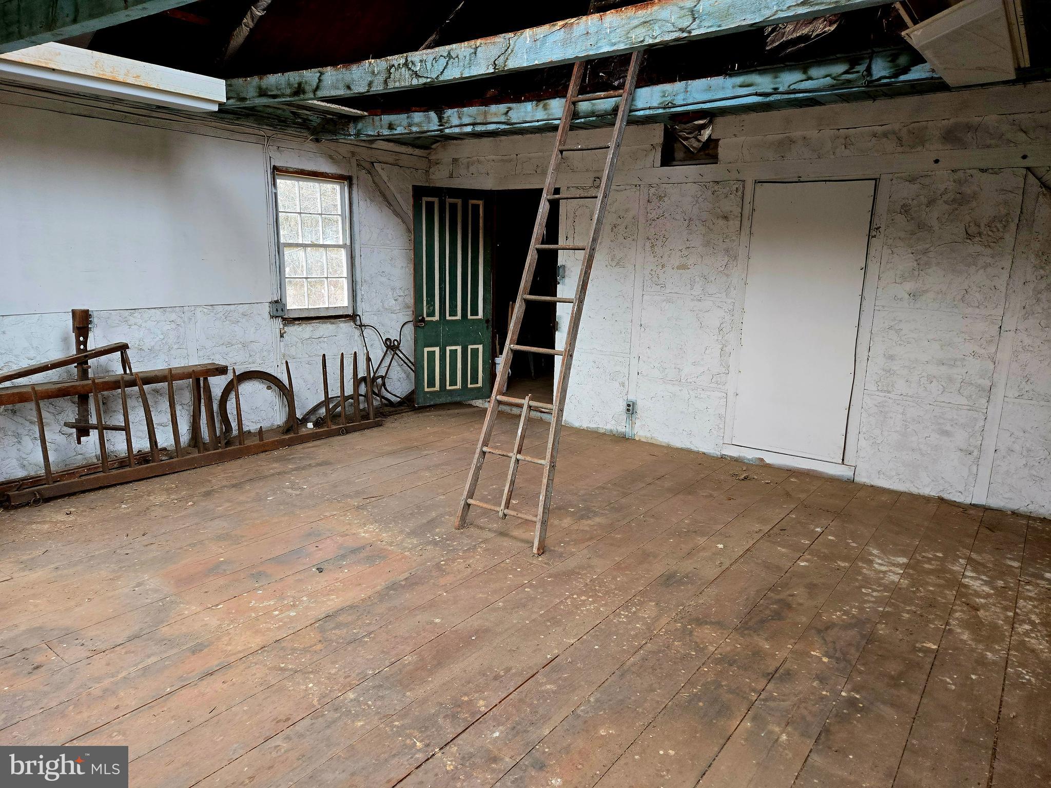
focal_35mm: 23
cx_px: 526
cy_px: 394
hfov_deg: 73.9
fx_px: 698
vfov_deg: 58.9
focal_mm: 5.4
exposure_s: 1/182
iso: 160
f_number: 1.8
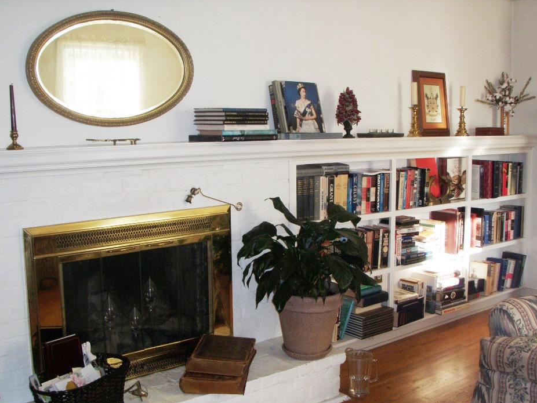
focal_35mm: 42
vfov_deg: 34.4
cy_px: 206
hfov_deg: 44.8
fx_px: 652
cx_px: 278
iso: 100
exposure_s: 1/30
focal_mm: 6.7
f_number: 3.5
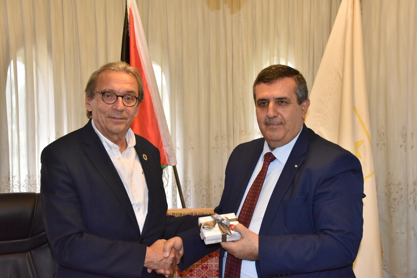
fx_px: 556
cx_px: 208
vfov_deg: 28.1
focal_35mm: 48
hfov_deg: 41.1
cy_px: 139
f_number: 8
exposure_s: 1/250
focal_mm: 48
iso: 3200
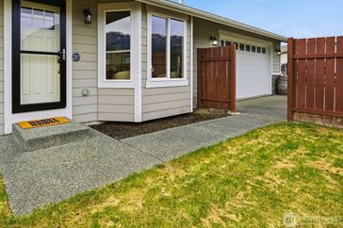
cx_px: 115
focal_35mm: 23
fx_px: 216
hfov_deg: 74.6
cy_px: 74
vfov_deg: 54.4
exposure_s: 1/8000
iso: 1250
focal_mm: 16.5
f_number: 9
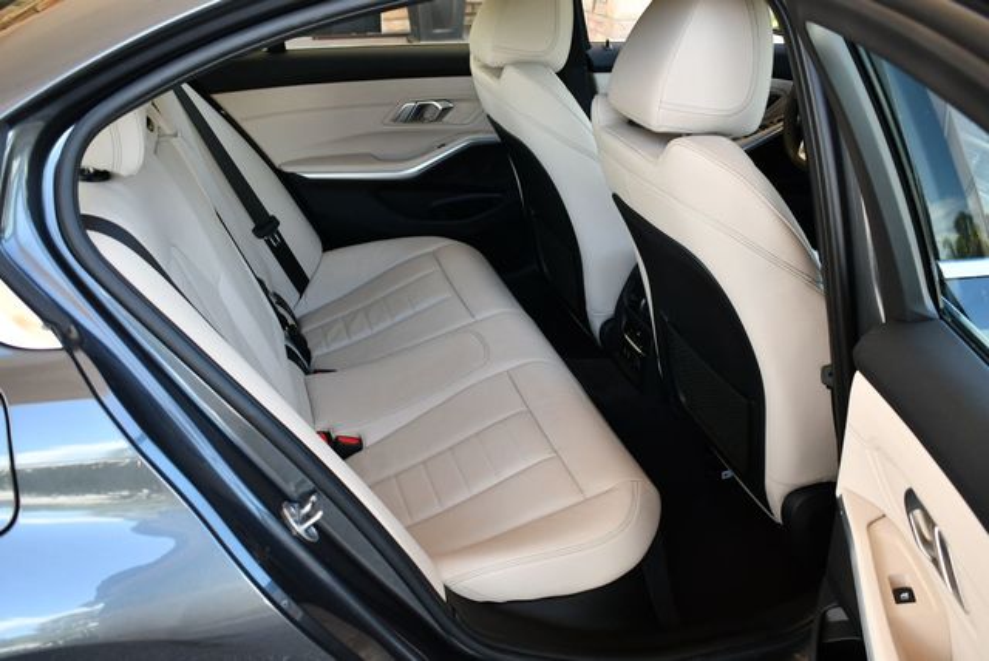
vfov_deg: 36.9
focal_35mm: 36
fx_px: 990
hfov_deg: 53.1
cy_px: 330
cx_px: 494
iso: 500
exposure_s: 1/250
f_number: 3.5
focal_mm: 18
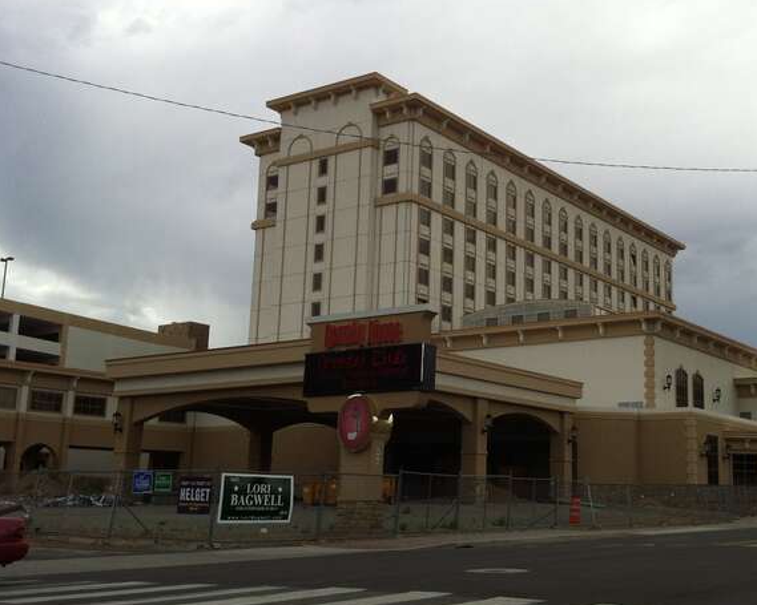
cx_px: 463
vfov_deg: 31.4
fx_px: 1075
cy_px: 298
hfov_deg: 38.6
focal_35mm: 48
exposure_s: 1/862
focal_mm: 3.85
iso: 80
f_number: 2.8
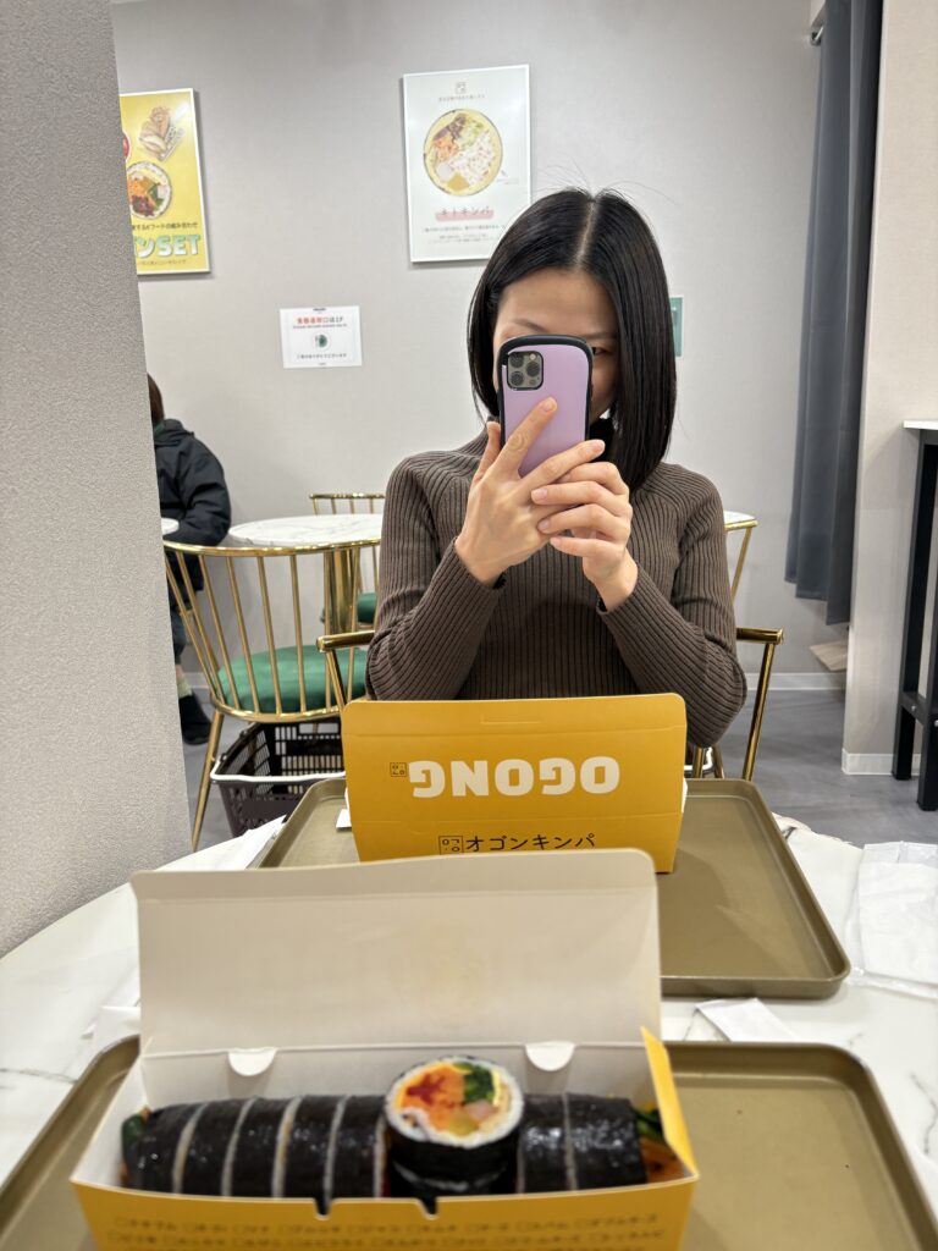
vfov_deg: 67.3
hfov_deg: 53.1
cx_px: 469
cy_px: 626
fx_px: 939
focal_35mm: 26
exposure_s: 1/60
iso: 80
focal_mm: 5.96
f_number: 1.6
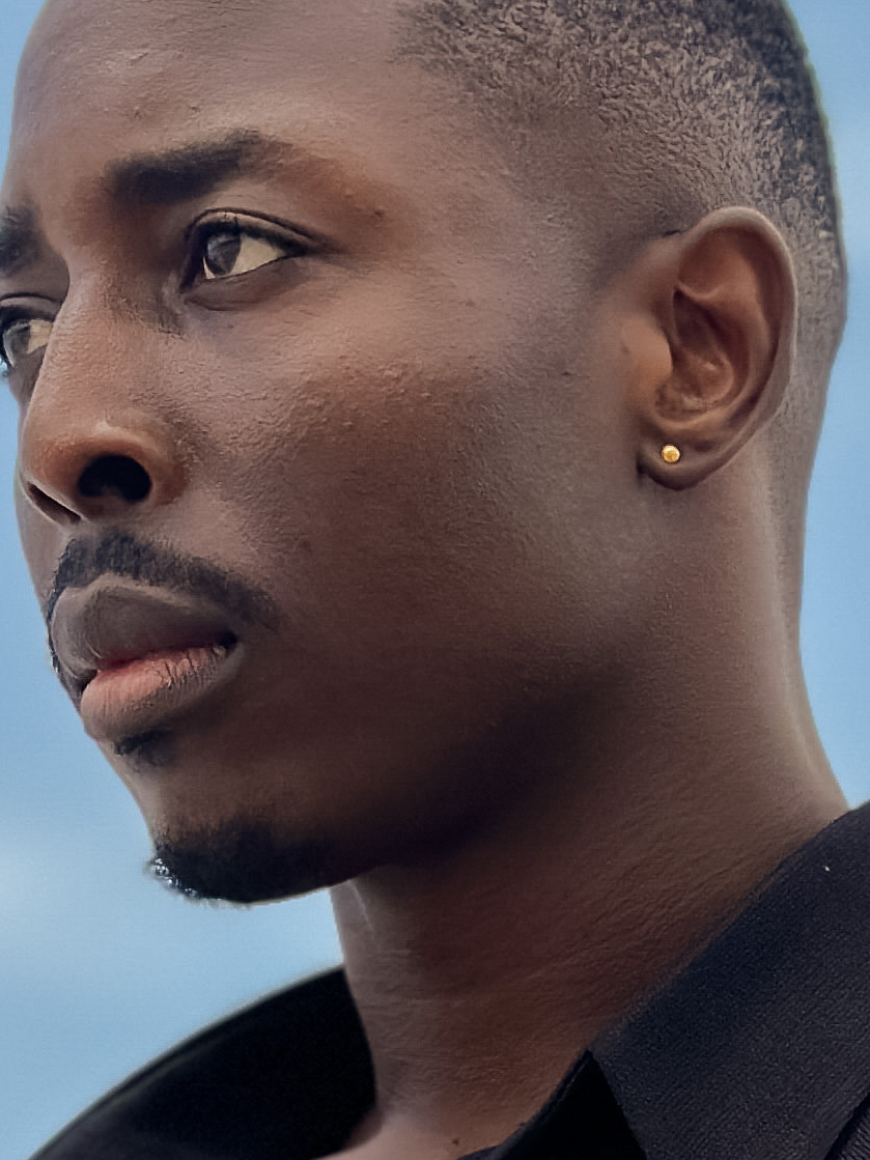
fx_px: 5798
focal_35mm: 173
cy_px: 1695
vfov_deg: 11.0
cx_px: 507
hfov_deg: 8.6
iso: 100
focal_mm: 6.86
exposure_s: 1/5600
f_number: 1.8
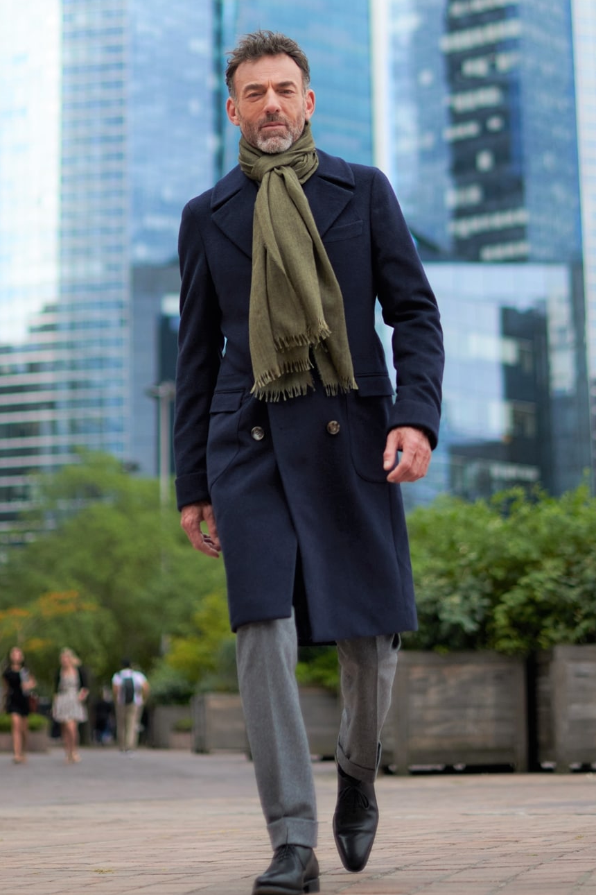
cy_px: 386
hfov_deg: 21.9
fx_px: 1540
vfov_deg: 32.3
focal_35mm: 62
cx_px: 299
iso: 250
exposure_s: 1/8000
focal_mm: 50
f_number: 1.8
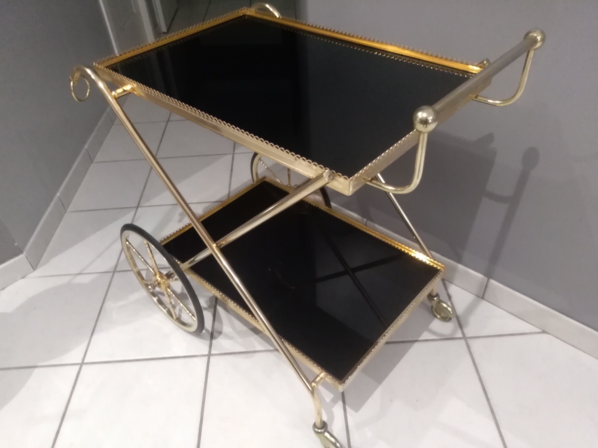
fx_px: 449
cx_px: 299
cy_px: 224
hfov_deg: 67.3
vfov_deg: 53.1
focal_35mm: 26
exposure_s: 1/14.3
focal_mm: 3.54
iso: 890
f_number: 2
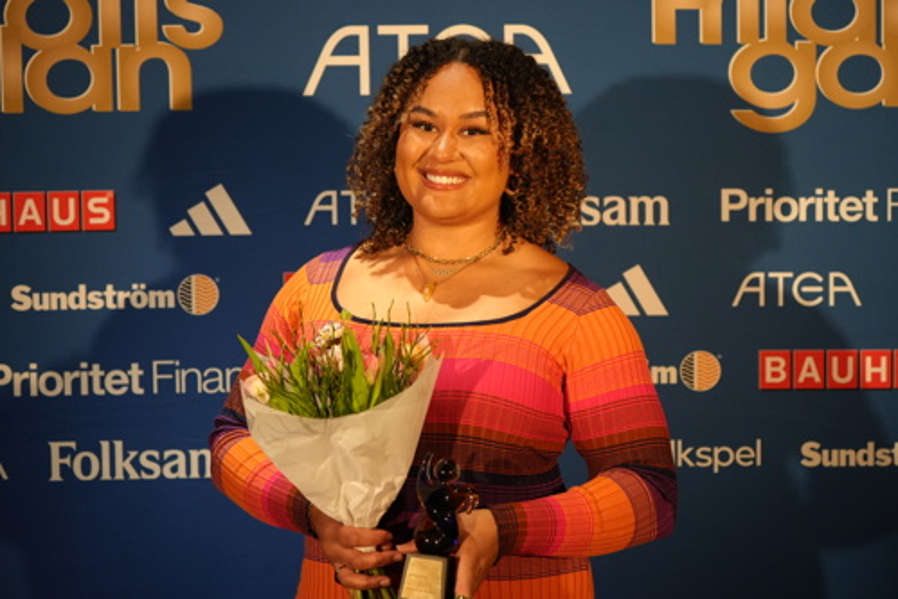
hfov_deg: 28.8
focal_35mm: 70
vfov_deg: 19.5
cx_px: 449
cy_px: 300
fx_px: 1747
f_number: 4
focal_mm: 70
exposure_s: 1/160
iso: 2500
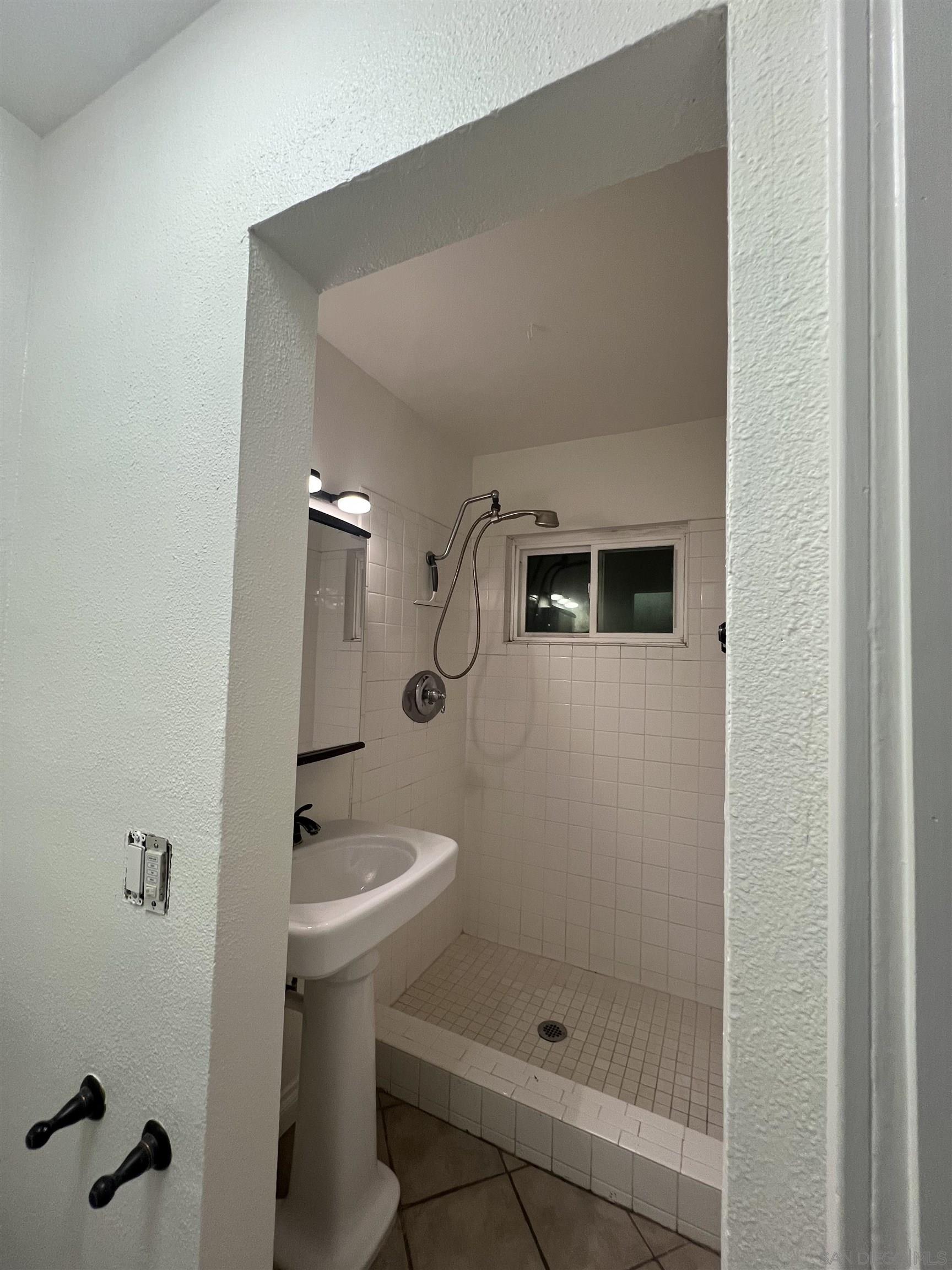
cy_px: 635
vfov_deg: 106.2
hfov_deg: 89.9
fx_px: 477
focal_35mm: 13
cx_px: 476
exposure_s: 1/60
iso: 200
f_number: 1.8
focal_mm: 1.57
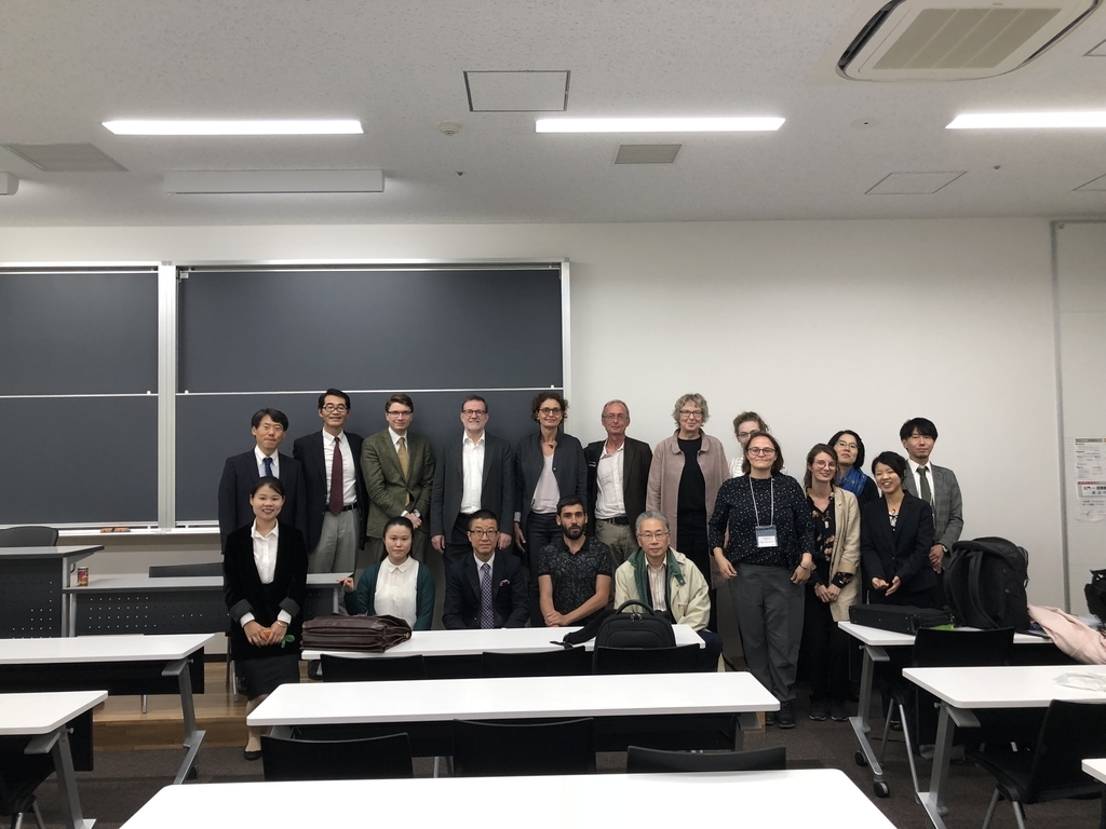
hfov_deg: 63.4
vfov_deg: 49.7
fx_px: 895
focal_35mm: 28
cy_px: 414
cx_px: 553
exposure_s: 1/33
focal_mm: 3.99
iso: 32
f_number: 1.8
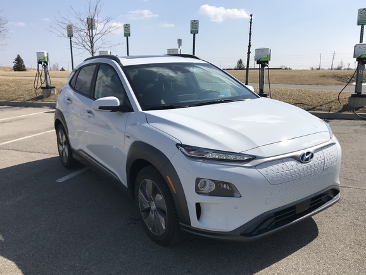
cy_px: 149
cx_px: 197
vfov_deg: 45.4
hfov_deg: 58.3
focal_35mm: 31
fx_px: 328
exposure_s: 1/4167
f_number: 1.8
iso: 20
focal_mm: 3.99
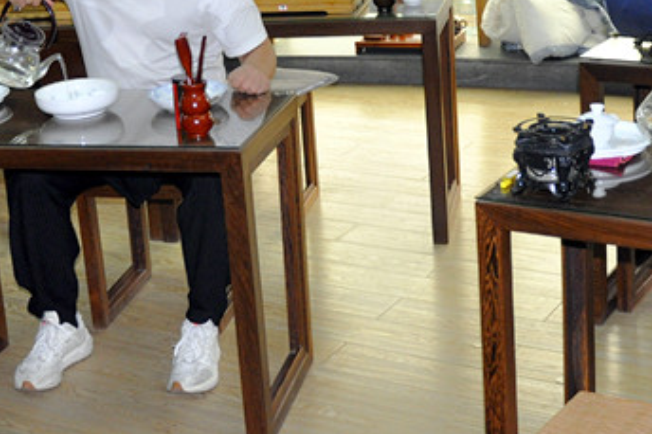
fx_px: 1324
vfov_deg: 18.3
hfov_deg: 27.7
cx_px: 349
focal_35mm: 73
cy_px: 45
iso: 800
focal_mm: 21
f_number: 3.8
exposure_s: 1/60
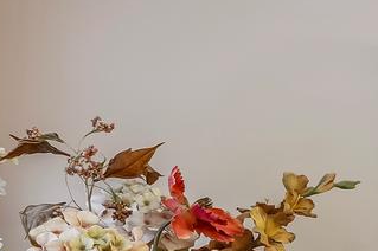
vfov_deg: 14.0
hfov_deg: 13.9
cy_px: 406
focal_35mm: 90
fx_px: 944
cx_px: 957
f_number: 9
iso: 400
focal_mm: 14
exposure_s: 1/4
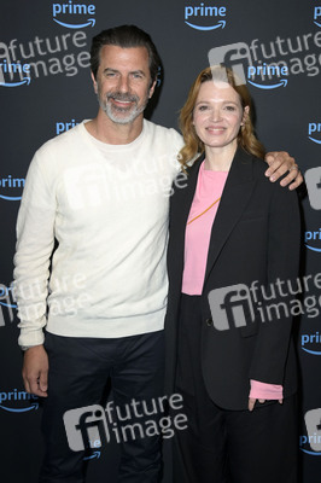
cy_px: 242
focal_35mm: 48
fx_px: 643
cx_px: 160
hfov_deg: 28.0
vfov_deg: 41.1
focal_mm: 48
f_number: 5.6
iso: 800
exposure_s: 1/250
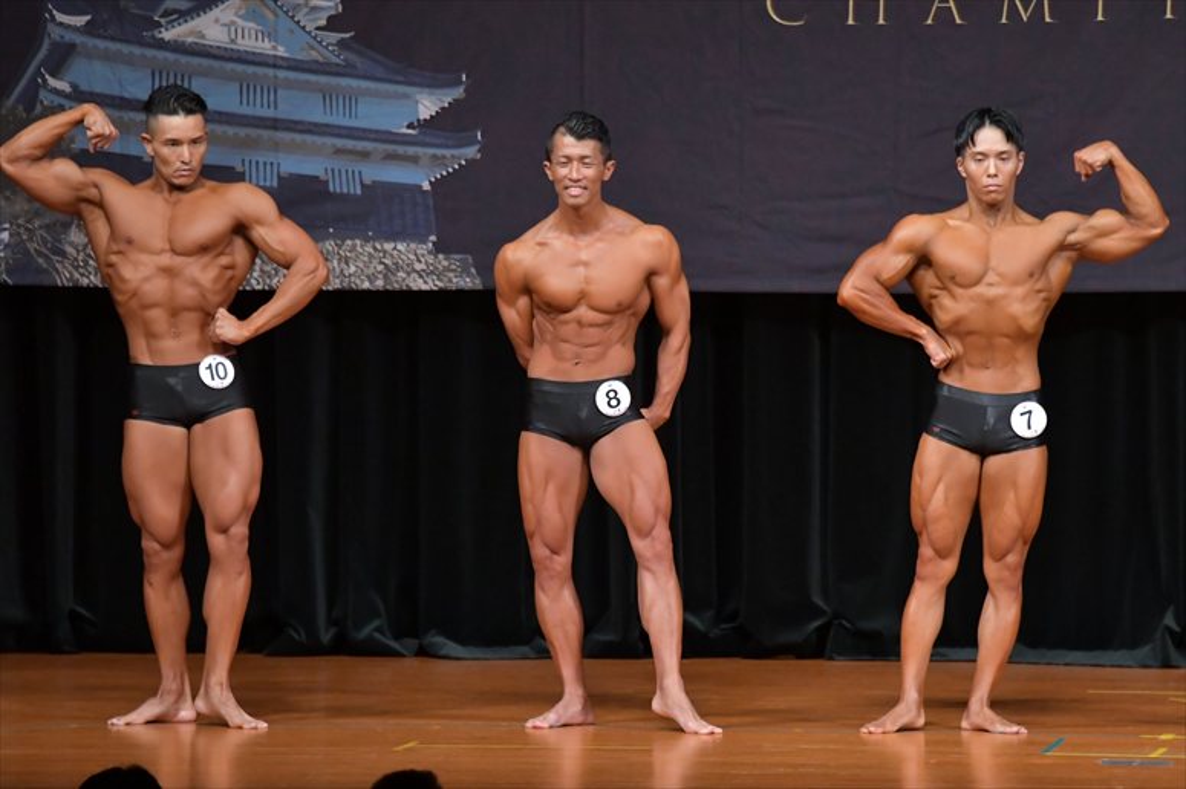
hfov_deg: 7.6
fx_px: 8891
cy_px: 394
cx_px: 593
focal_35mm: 270
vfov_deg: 5.1
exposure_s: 1/400
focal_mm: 180
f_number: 5.6
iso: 5000
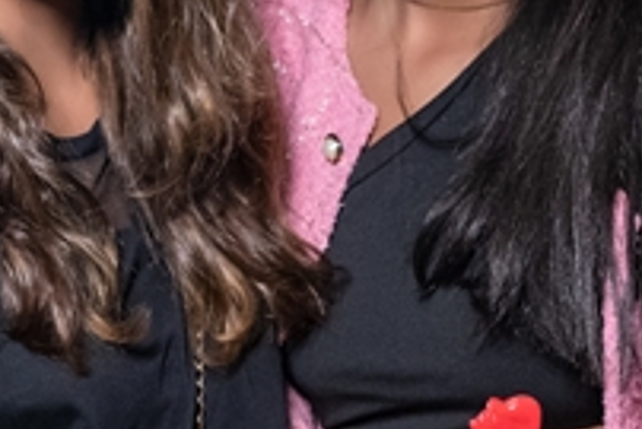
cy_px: 210
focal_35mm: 132
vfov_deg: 10.4
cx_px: 364
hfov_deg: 15.5
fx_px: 2356
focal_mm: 24
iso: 2500
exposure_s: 1/400
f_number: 2.8
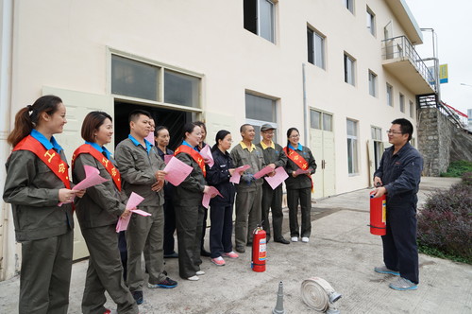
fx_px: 314
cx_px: 236
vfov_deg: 53.0
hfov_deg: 73.8
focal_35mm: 24
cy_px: 157
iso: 100
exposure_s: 1/160
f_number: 8
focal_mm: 24
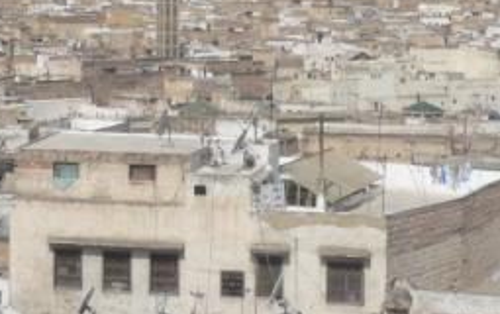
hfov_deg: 22.0
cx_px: 96
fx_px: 1269
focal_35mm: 93
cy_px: -86
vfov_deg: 13.6
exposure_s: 1/400
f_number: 8
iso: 100
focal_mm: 5.8
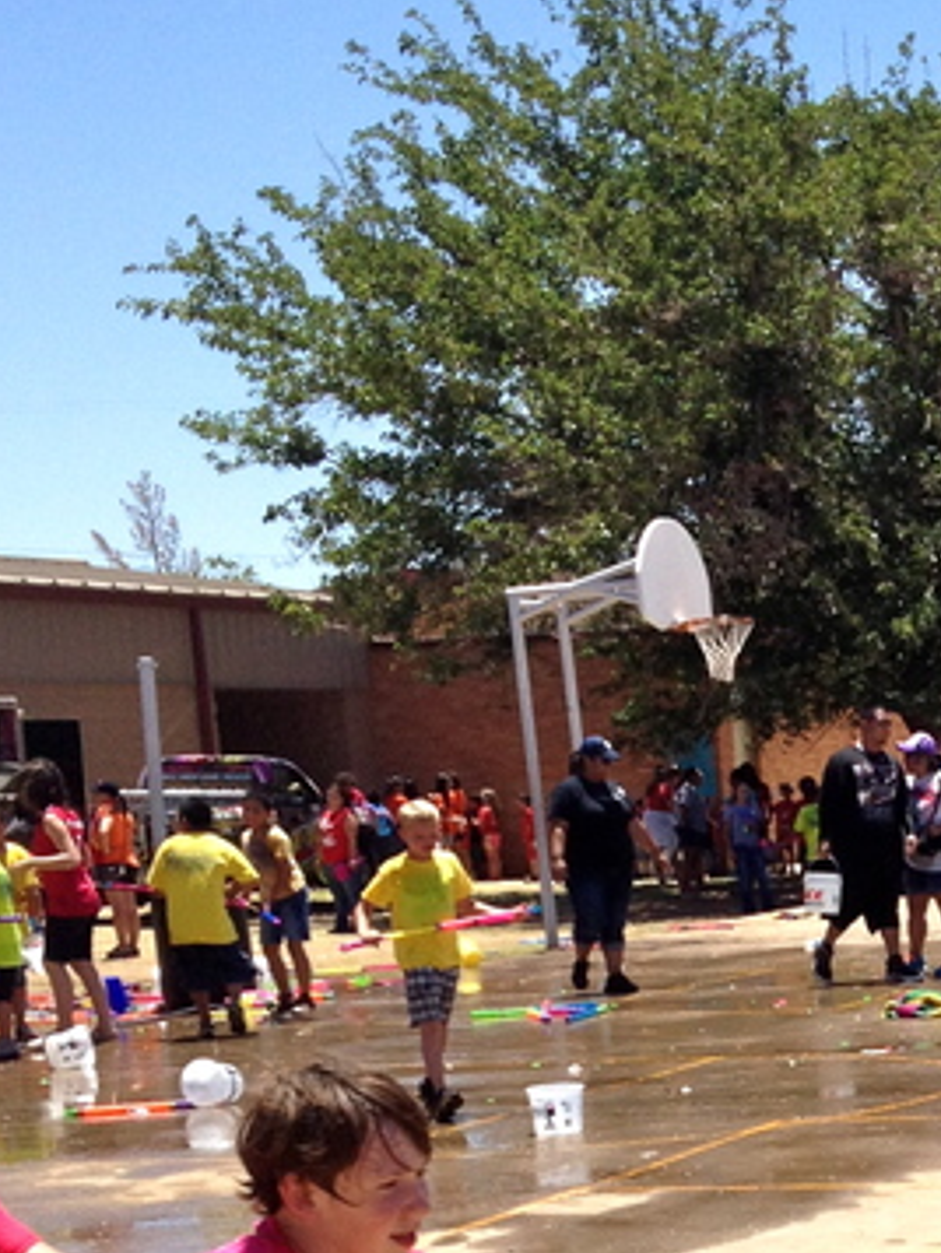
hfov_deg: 15.2
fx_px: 3405
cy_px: 1288
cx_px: 1103
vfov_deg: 20.1
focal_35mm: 94
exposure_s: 1/1672
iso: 50
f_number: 2.4
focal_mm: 4.28
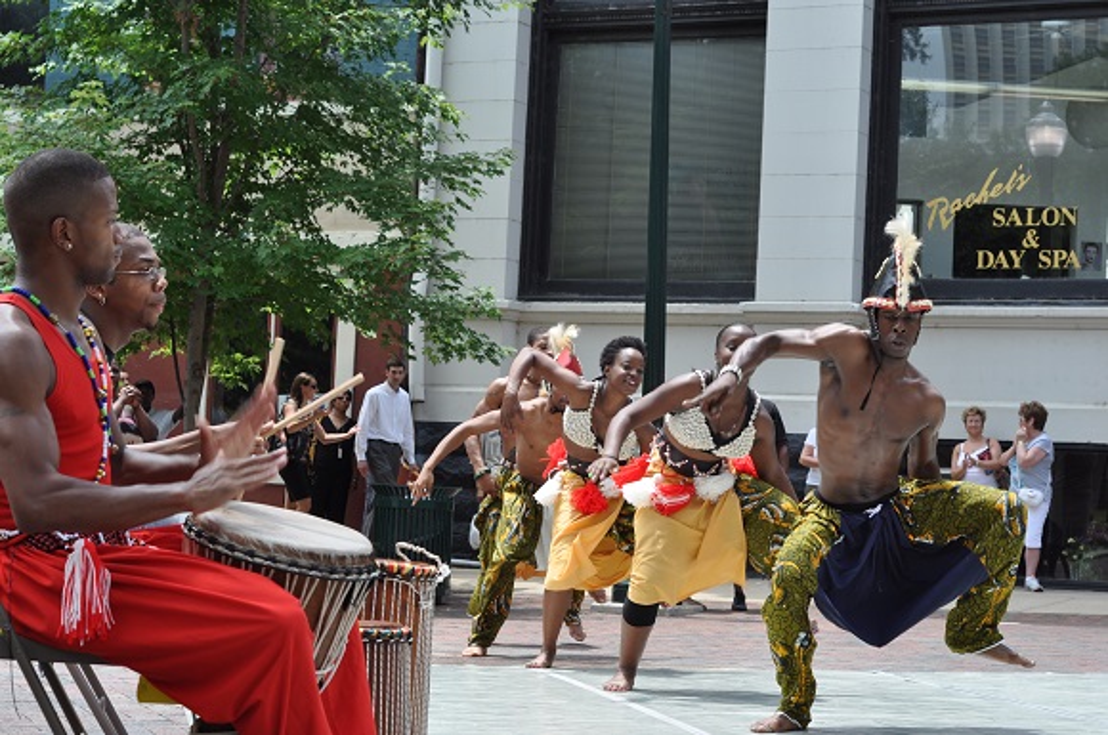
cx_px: 554
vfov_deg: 18.1
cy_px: 368
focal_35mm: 75
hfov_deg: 27.0
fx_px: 2305
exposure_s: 1/200
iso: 200
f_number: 7.1
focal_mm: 50
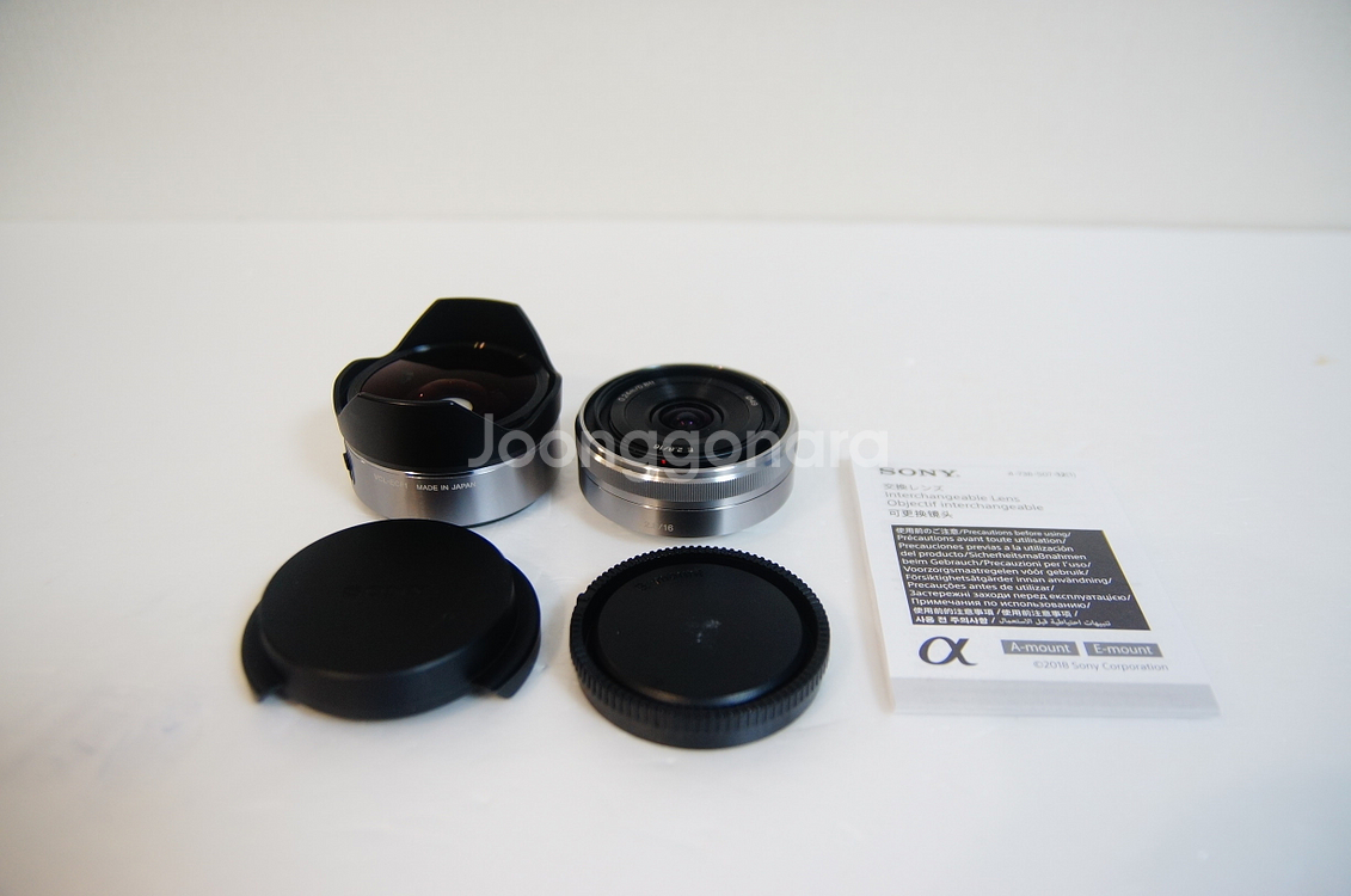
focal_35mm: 30
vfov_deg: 43.5
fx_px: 1124
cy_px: 448
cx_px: 676
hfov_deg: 62.0
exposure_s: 1/60
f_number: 2.8
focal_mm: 20
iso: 400
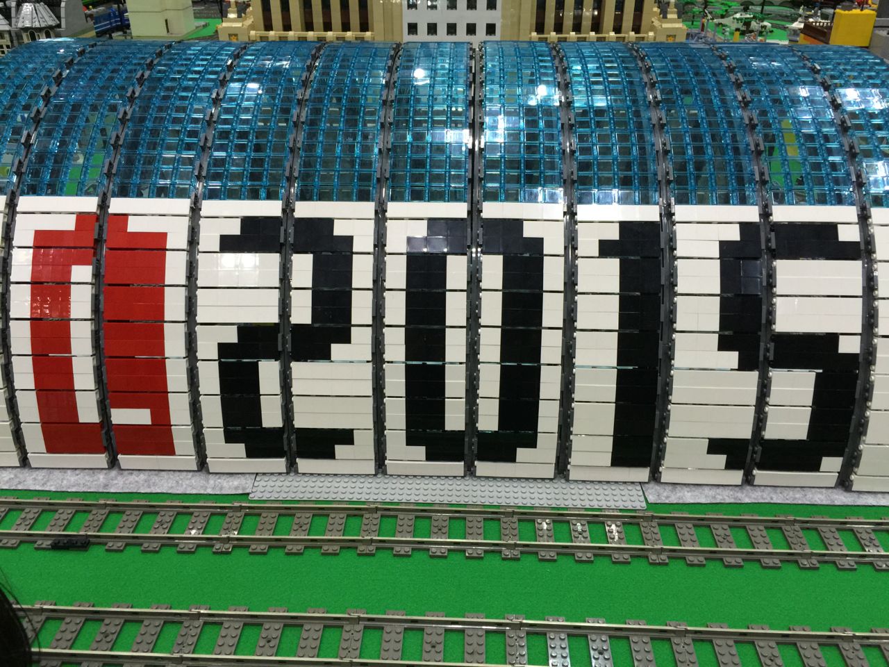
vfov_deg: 48.2
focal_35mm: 29
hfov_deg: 61.7
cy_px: 334
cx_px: 444
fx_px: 745
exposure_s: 1/30
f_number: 2.2
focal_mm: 4.15
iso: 50
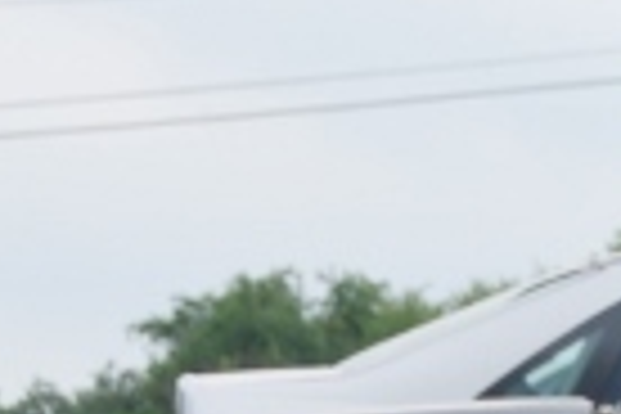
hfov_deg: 6.2
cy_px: 662
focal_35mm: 334
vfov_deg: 4.1
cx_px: 612
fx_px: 5761
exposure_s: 1/125
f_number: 5.6
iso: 100
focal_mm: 48
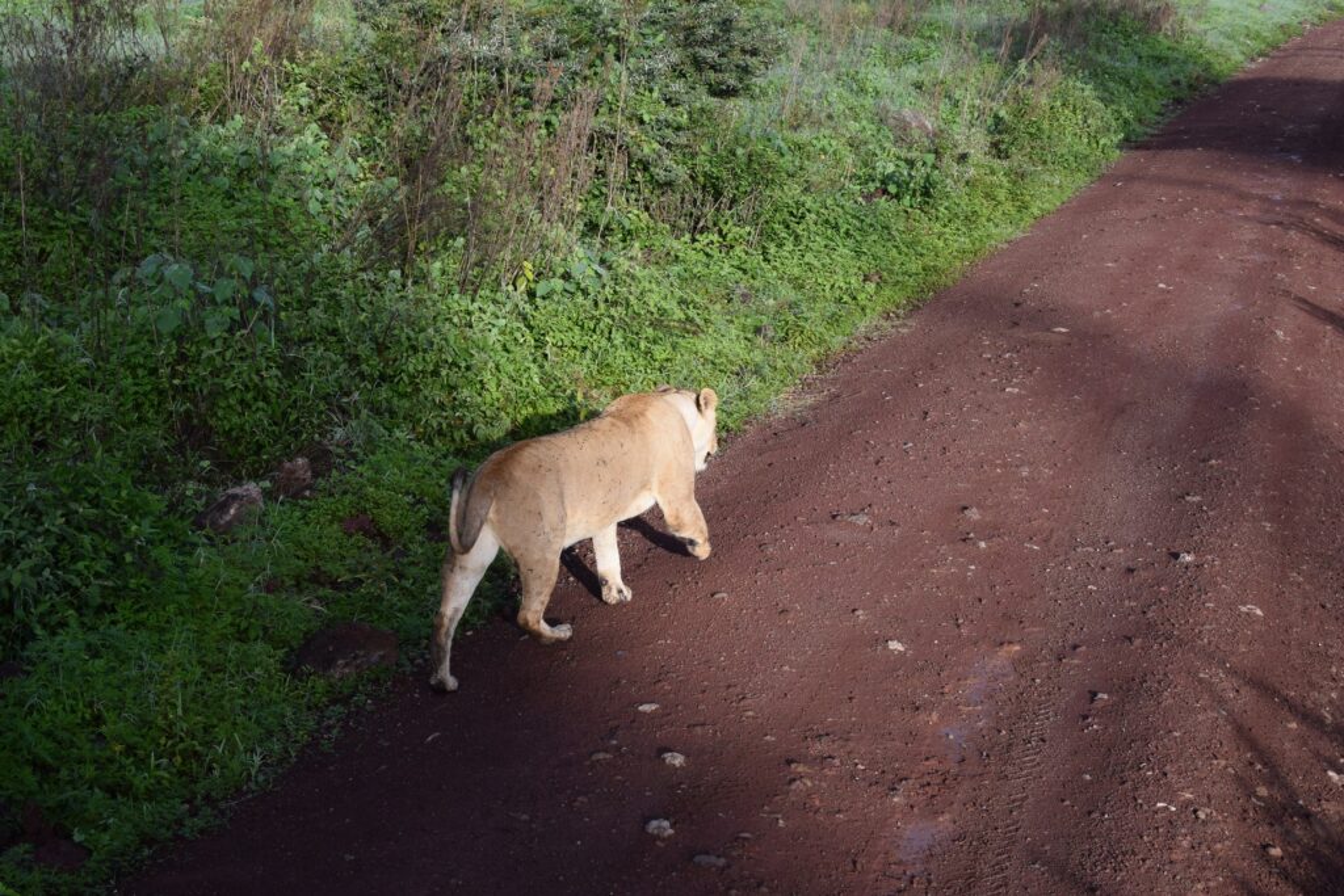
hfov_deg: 37.8
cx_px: 672
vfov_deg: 25.8
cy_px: 448
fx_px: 1960
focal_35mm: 52
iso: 360
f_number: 8
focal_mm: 35
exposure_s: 1/250
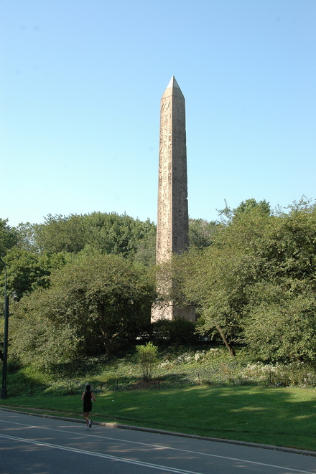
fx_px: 712
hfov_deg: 25.0
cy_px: 237
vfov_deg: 36.9
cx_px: 158
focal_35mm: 54
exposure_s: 1/250
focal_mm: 36
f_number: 8
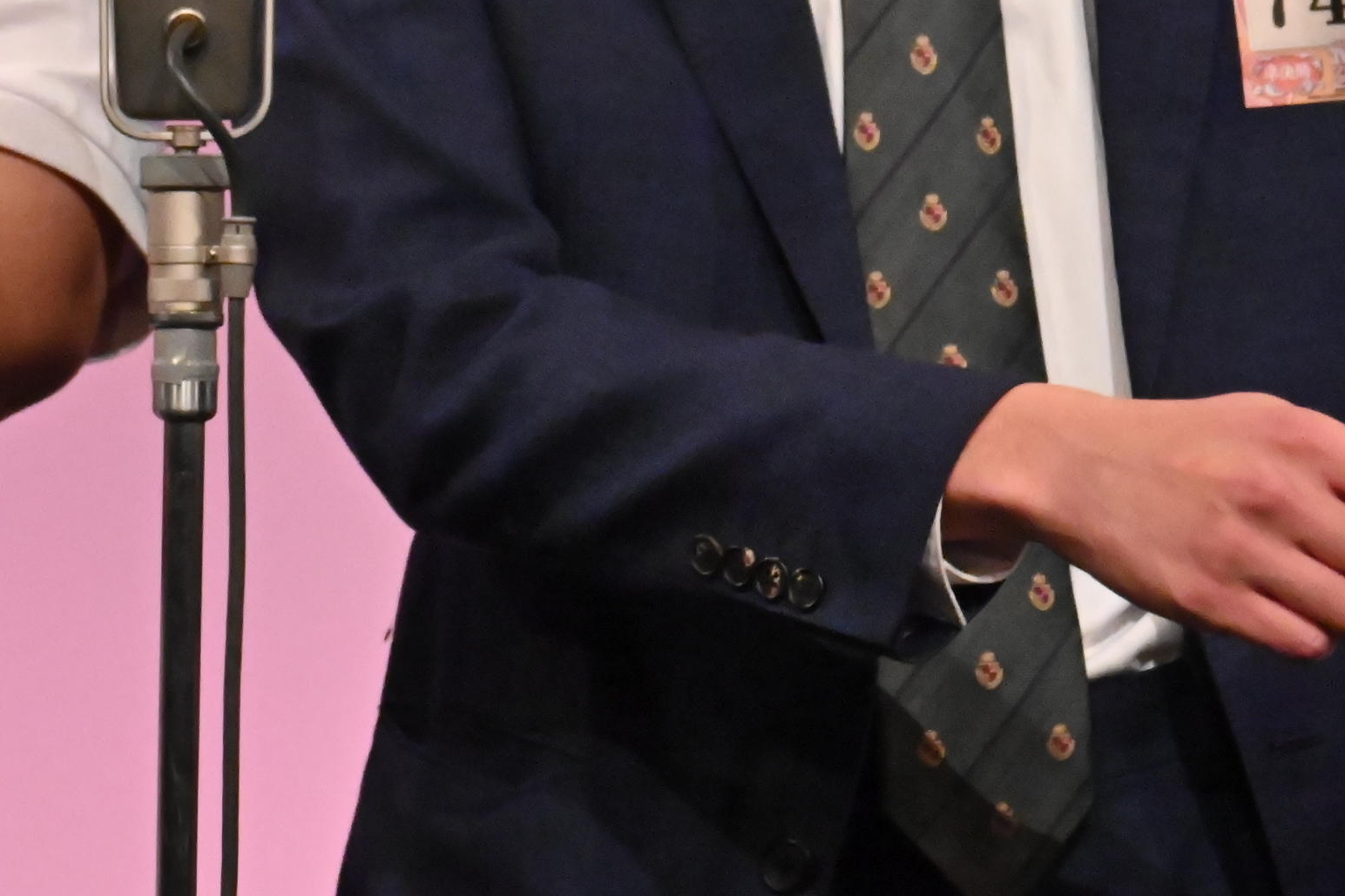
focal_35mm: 1083
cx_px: 334
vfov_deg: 1.3
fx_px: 40455
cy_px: -24
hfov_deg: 1.9
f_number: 7.1
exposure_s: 1/400
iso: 5000
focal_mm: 270
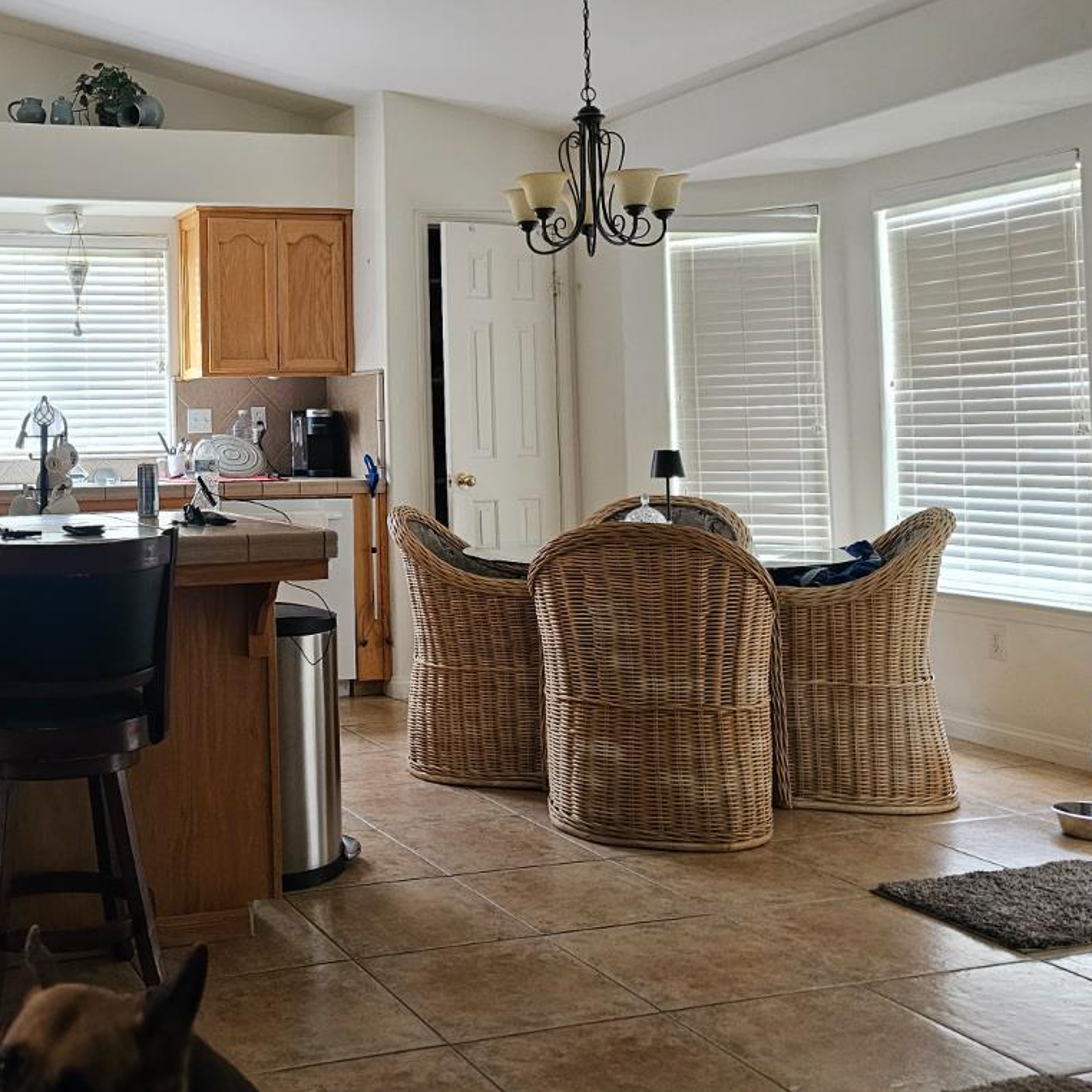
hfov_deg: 40.1
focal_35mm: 40
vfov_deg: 41.3
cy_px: 353
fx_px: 1428
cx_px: 211
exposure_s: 1/120
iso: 640
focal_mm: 6.3
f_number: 1.7
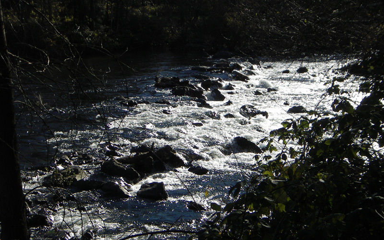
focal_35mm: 67
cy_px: 130
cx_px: 192
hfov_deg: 30.6
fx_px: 701
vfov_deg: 19.4
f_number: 3.7
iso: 50
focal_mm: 10.5
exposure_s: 1/800
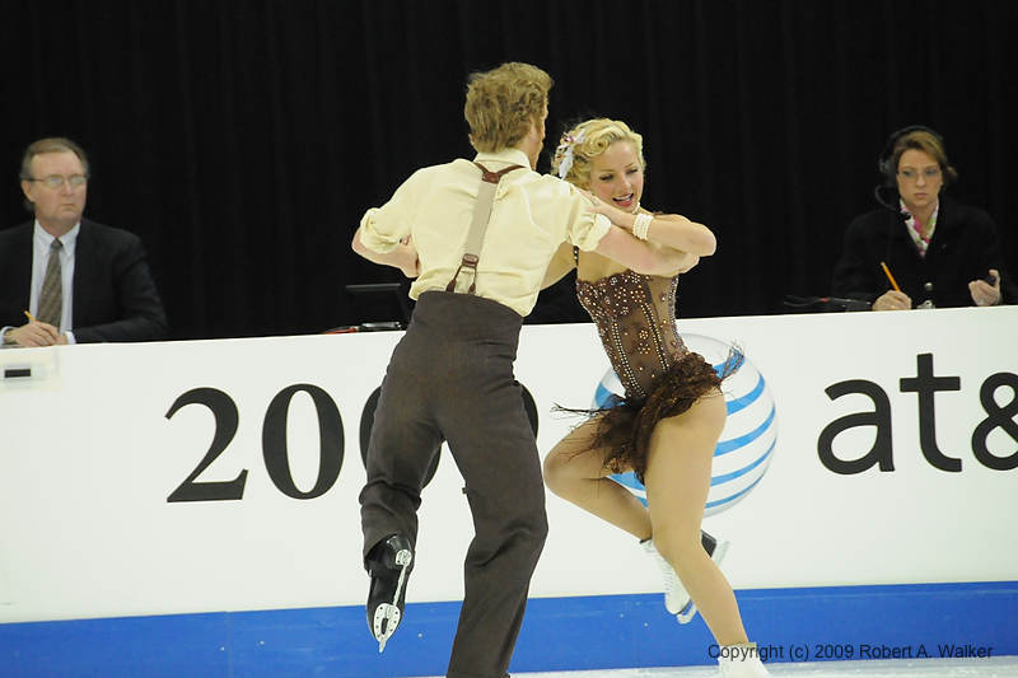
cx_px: 509
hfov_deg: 6.9
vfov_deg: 4.6
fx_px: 8481
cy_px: 339
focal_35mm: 300
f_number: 5.6
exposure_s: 1/500
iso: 3200
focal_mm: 200
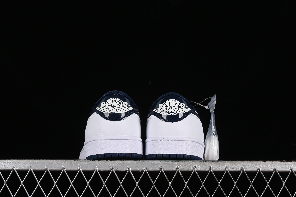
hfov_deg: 27.0
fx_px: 617
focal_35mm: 75
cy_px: 98
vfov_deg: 18.2
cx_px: 148
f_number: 8
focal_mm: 50
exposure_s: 1/80
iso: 160
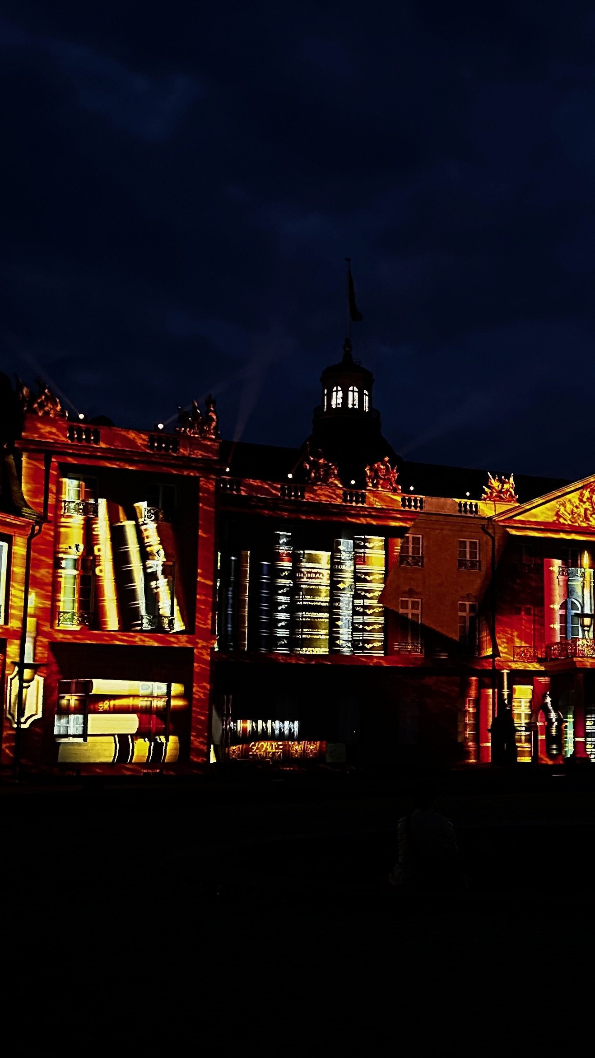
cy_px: 610
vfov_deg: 45.3
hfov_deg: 25.7
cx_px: 537
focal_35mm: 45
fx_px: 1262
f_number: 1.78
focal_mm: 6.86
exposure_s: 1/29
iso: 2000
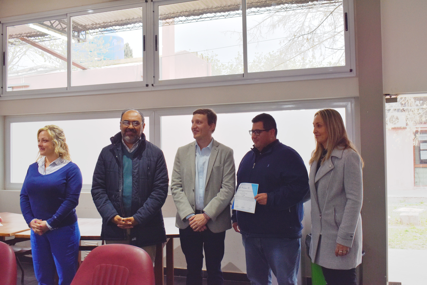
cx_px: 214
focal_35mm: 36
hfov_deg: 53.1
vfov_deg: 36.9
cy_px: 142
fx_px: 427
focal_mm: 24
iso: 280
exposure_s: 1/125
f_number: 5.6
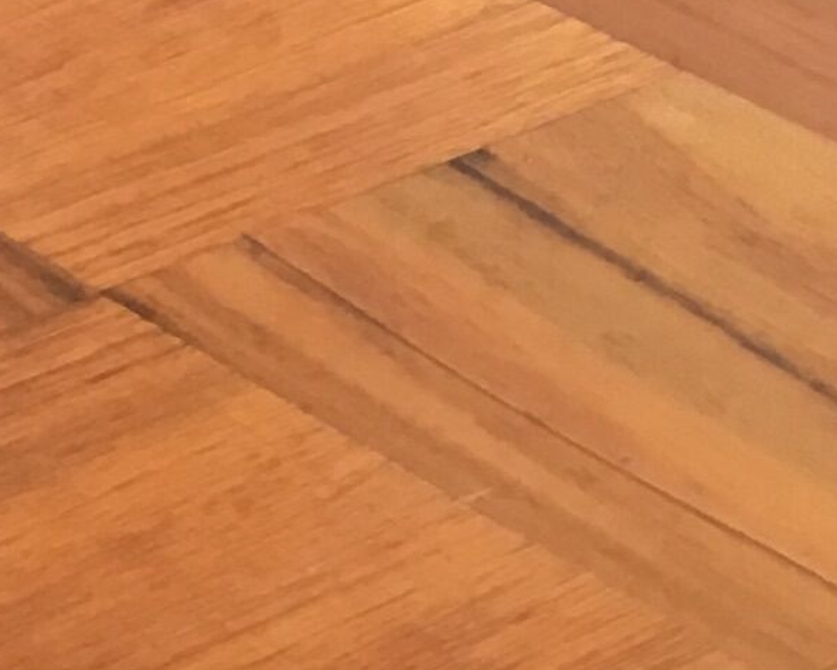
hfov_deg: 9.1
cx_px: -1059
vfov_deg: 7.9
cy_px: 812
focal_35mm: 193
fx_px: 4782
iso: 50
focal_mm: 4.15
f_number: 2.2
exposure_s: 1/33
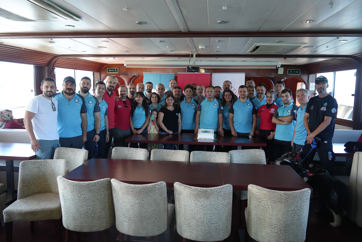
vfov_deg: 45.0
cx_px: 181
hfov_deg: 63.7
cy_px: 121
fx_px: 292
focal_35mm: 29
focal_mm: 29
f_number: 4
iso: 1600
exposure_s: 1/160
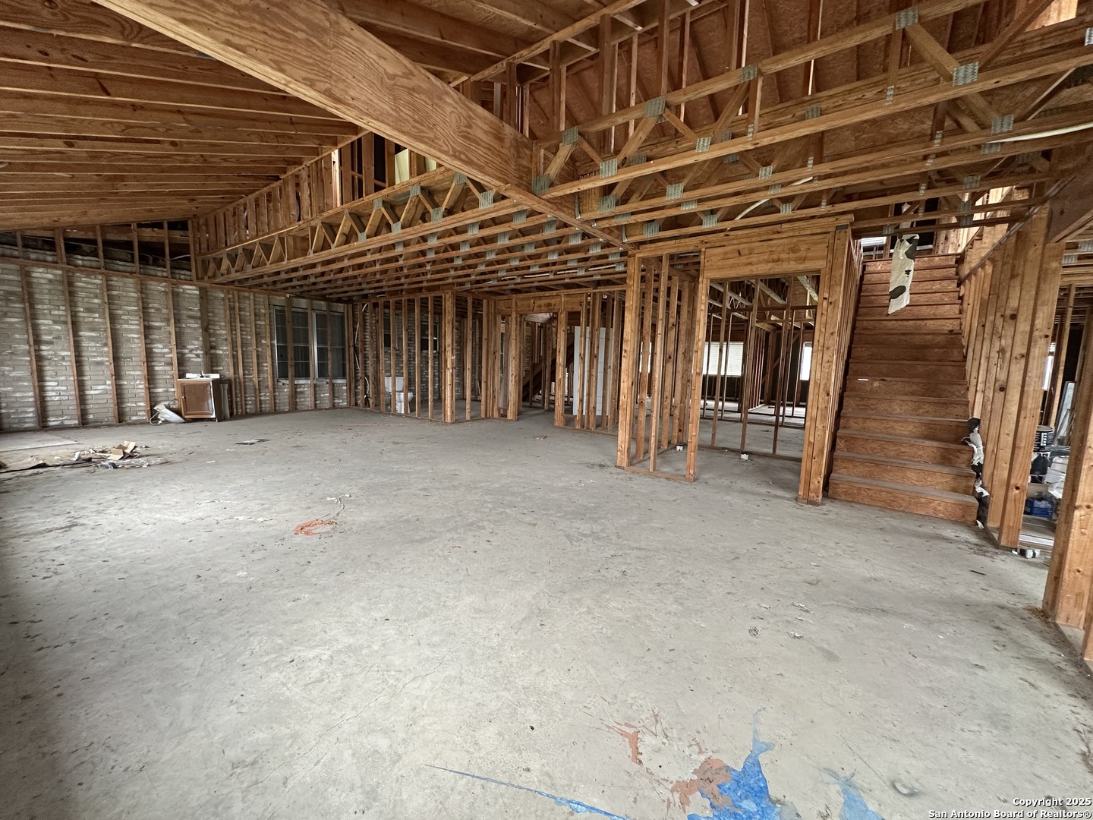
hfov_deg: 102.1
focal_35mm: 14
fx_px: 442
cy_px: 410
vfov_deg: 85.7
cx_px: 546
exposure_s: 1/99
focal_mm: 2.22
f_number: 2.2
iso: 250
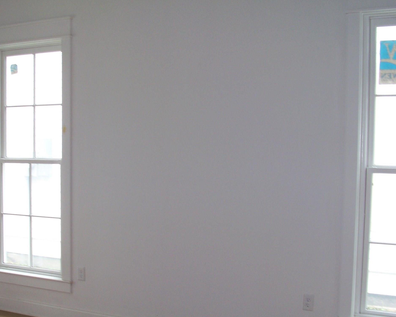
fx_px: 621
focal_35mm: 53
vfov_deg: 28.5
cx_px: 121
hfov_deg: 34.9
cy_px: 203
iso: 64
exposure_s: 1/30
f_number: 5.6
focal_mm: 5.85
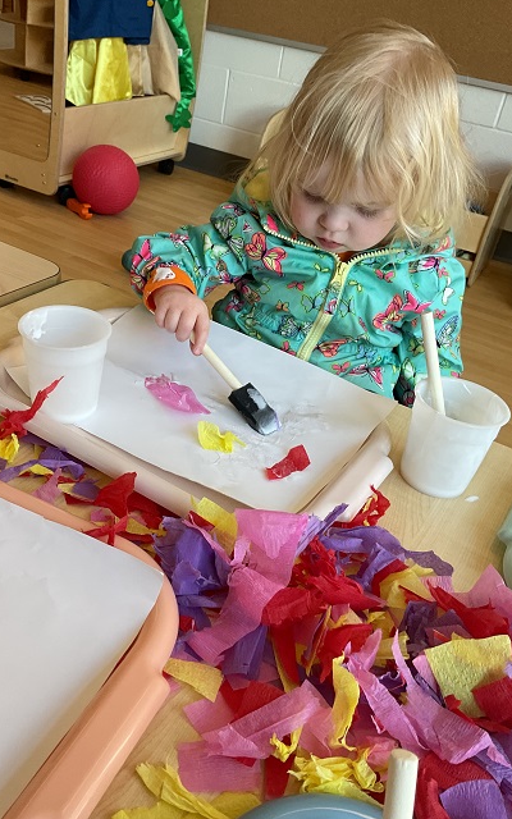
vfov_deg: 59.7
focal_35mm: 32
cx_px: 206
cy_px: 407
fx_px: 714
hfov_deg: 39.3
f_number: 1.8
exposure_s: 1/60
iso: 50
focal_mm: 3
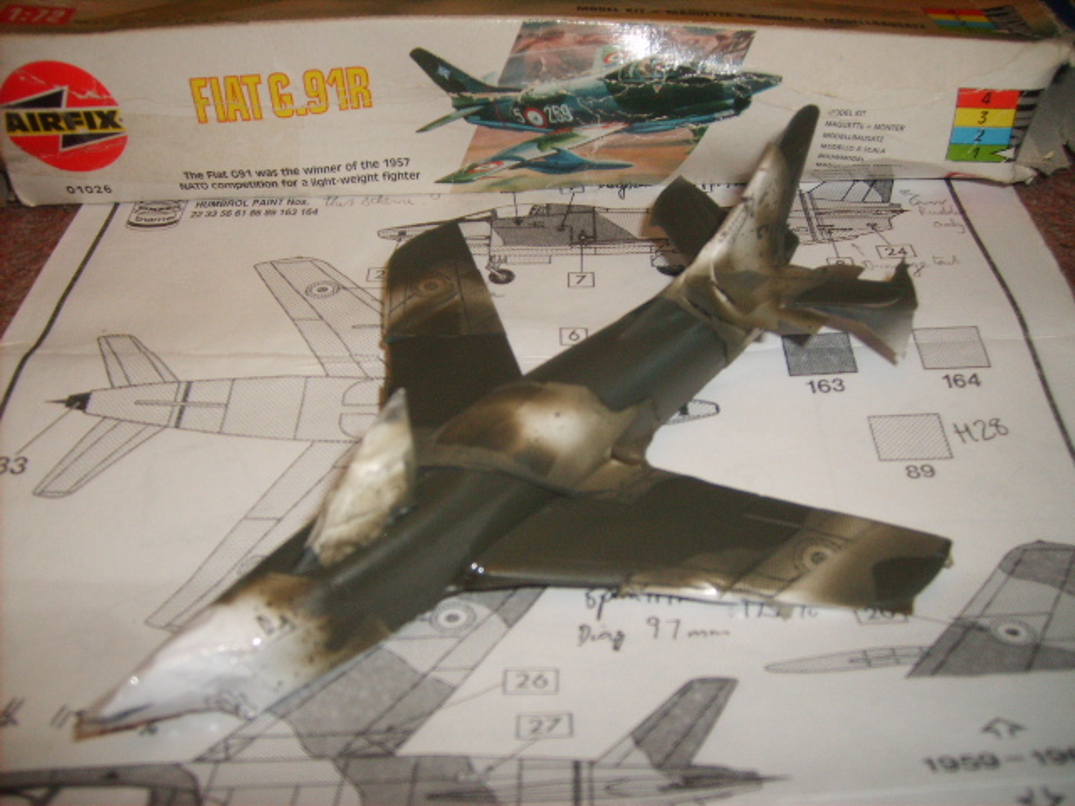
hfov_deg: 52.6
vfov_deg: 40.7
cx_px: 538
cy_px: 403
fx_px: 1087
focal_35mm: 35
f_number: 2.8
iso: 100
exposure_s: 1/45
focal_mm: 5.8
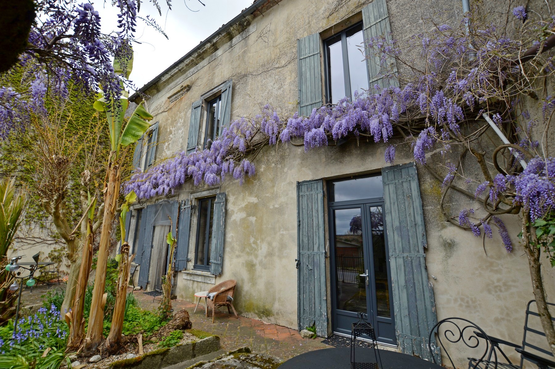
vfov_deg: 77.2
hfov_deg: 100.4
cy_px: 184
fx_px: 231
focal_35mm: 15
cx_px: 278
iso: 100
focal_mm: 10
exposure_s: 1/160
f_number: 6.3
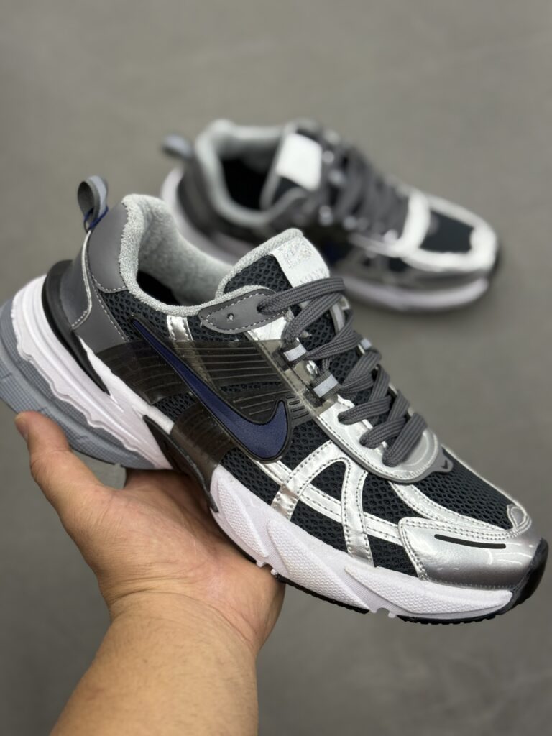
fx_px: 1021
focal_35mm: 48
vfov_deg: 39.7
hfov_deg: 30.3
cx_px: 276
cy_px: 368
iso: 64
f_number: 1.78
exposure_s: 1/100
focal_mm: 6.76
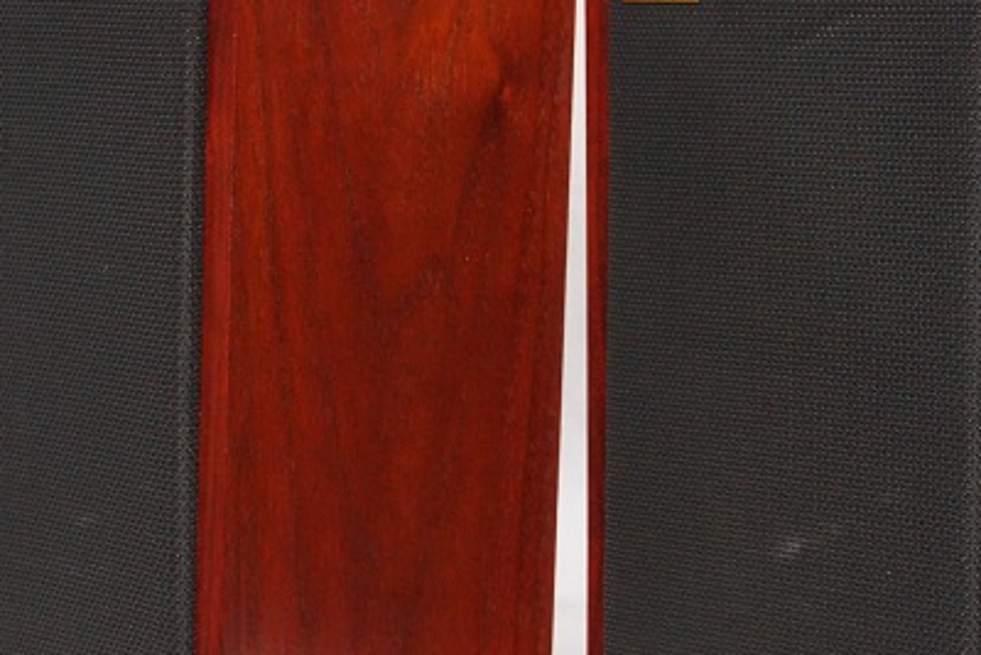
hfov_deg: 17.6
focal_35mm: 116
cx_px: 571
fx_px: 3162
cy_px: 374
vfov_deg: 11.8
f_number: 7.1
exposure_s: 1/160
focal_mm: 50
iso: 3200
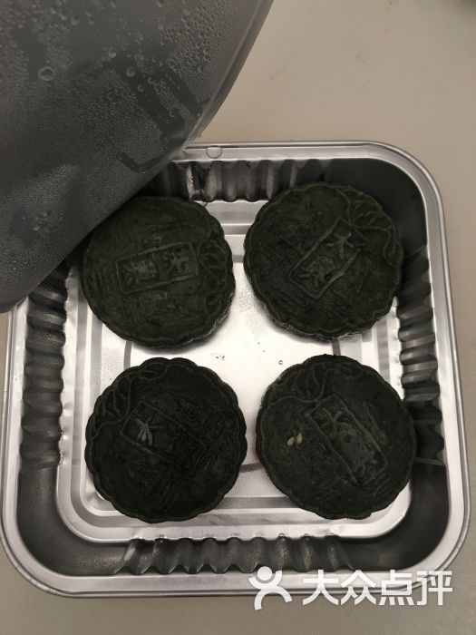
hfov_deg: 48.2
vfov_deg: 61.7
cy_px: 318
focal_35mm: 29
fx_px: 532
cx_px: 238
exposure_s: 1/17
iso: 40
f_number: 2.2
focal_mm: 4.15
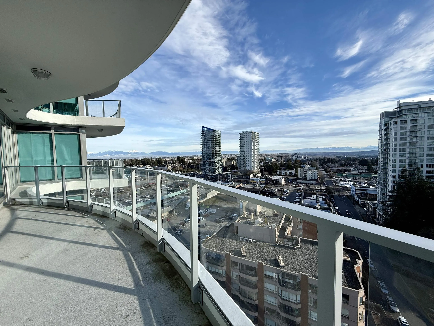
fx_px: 176
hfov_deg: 102.1
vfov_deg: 85.7
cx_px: 217
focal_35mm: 14
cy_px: 163
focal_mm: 2.22
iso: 50
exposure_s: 1/1698
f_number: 2.2
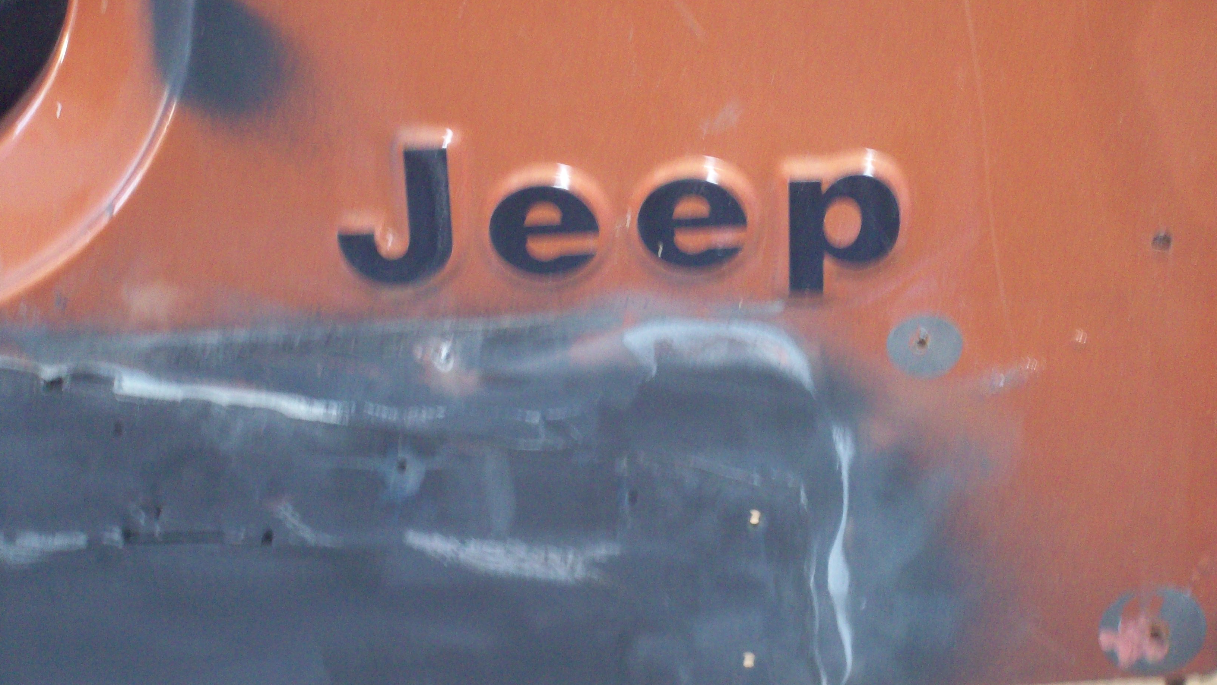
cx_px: 606
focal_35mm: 122
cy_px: 416
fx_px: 3937
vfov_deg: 9.9
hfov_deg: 17.6
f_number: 5.2
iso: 160
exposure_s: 1/10.1
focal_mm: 18.6
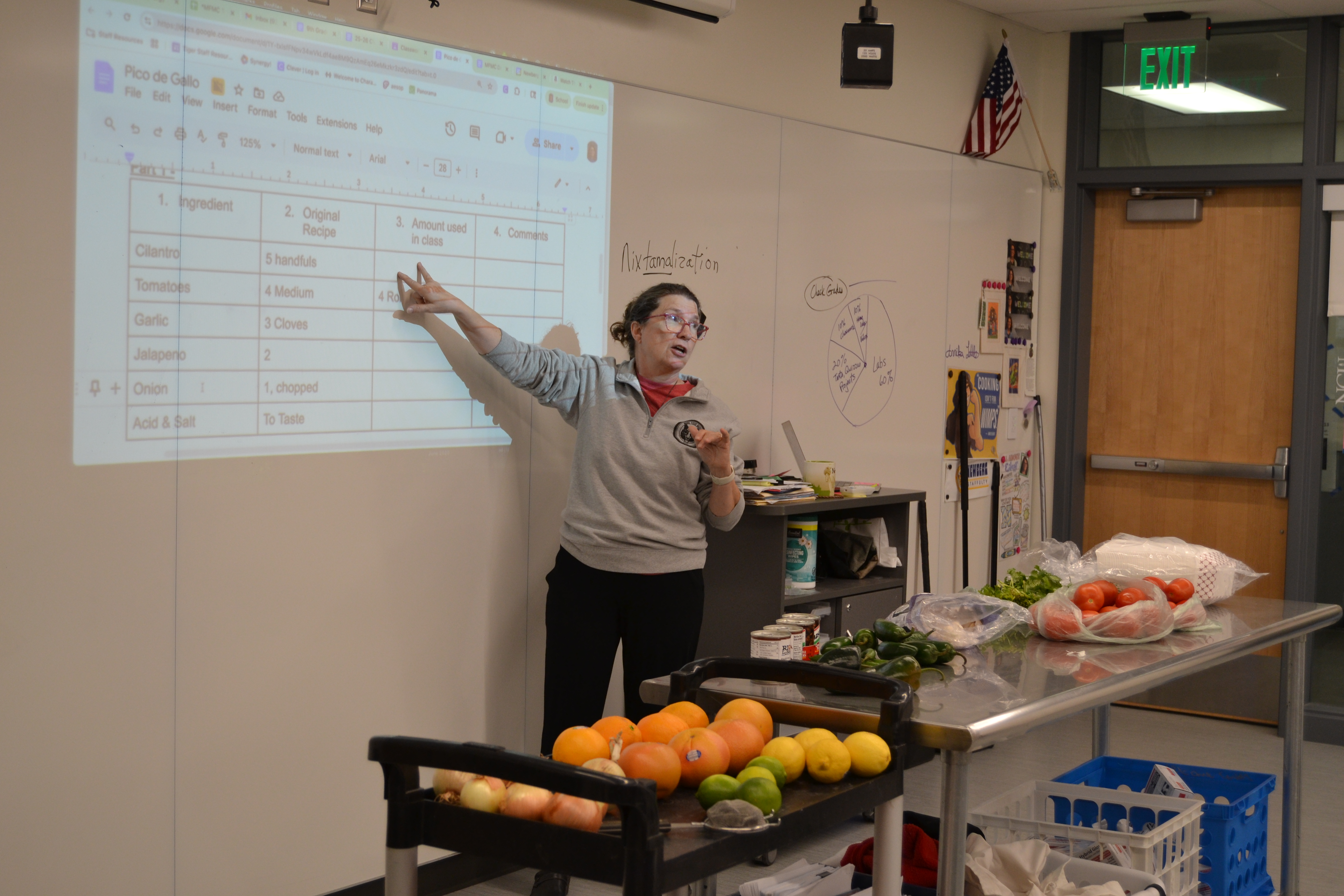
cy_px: 448
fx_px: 1792
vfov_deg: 28.1
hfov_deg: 41.1
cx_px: 672
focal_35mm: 48
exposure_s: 1/100
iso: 400
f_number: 5
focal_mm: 32
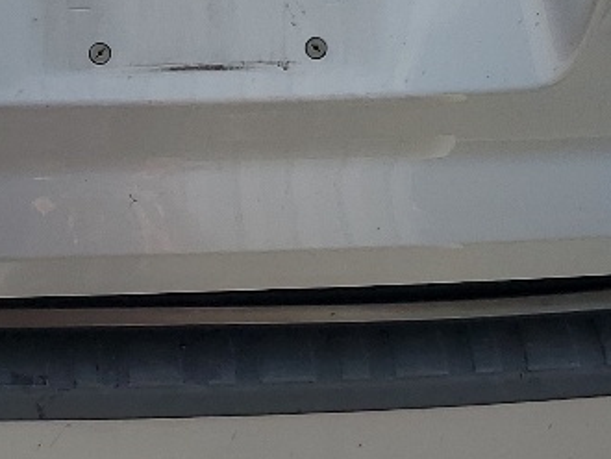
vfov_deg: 11.6
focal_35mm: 126
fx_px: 2226
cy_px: -11
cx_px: 244
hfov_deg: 15.6
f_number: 1.5
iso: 50
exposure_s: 1/5000
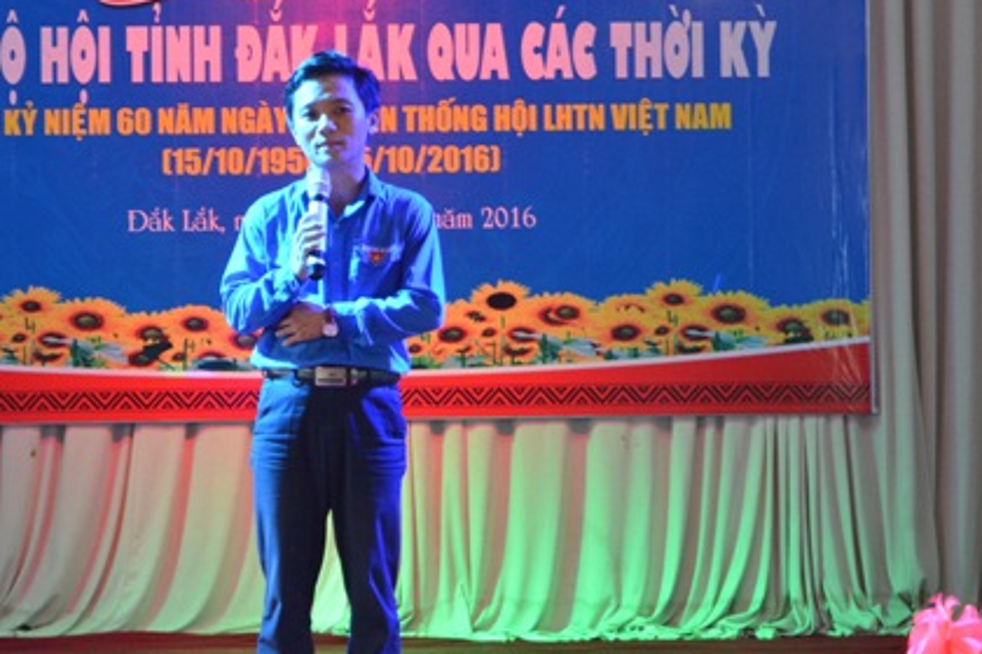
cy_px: 248
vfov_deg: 10.0
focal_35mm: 137
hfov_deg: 15.0
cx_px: 355
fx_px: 3737
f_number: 5.6
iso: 1600
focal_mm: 50
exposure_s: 1/50
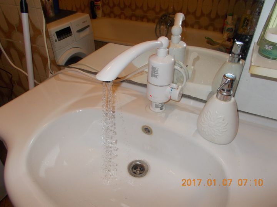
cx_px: 138
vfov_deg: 53.1
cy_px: 104
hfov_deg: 67.3
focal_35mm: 26
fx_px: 208
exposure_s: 1/25
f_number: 3.2
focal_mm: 4.6
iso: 200
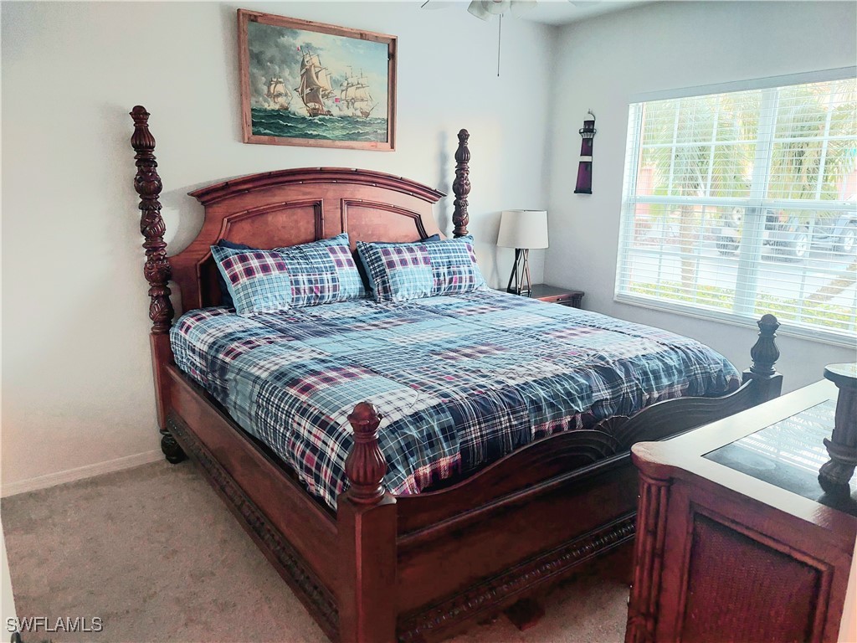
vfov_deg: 56.8
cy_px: 322
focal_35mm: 24
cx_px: 428
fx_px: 594
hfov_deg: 71.6
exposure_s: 1/60.2
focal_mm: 5.23
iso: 500
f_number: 1.8
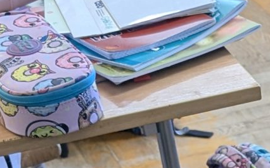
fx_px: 1126
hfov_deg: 13.2
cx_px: 354
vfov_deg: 8.2
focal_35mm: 153
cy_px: 338
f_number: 1.68
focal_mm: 6.9
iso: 149
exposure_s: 1/100
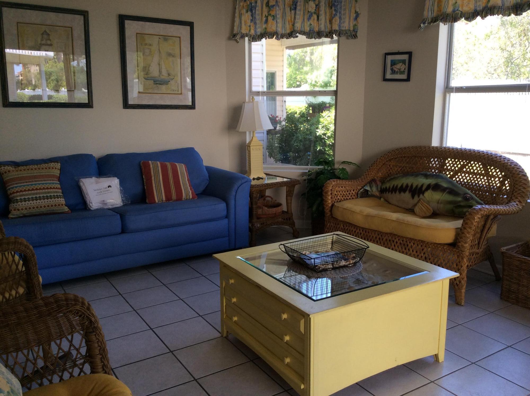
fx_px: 504
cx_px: 265
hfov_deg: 55.4
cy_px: 198
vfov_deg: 42.8
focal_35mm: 33
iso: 40
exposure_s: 1/120
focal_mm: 3.3
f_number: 2.4
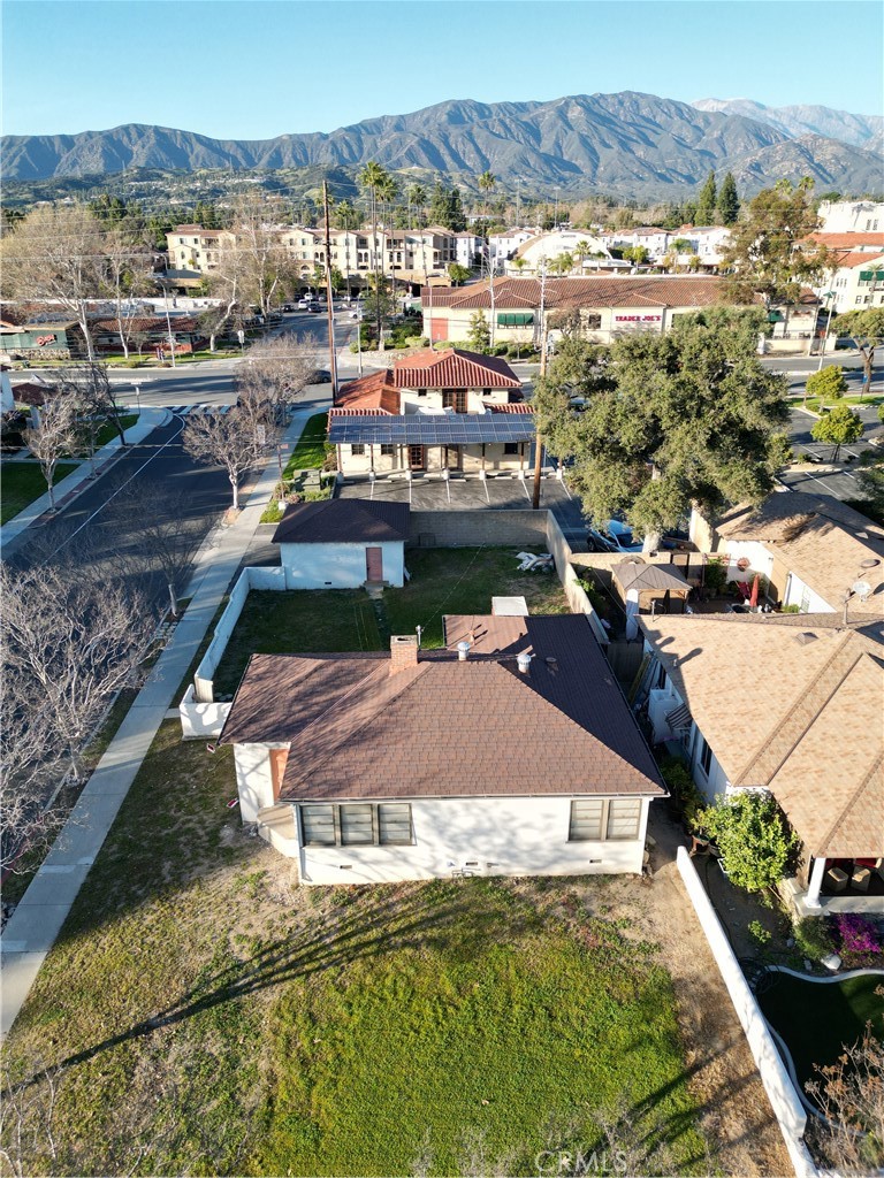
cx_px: 442
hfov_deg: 56.8
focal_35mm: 24
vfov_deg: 71.6
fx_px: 817
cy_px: 589
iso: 140
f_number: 1.7
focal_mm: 6.72
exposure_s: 1/1250
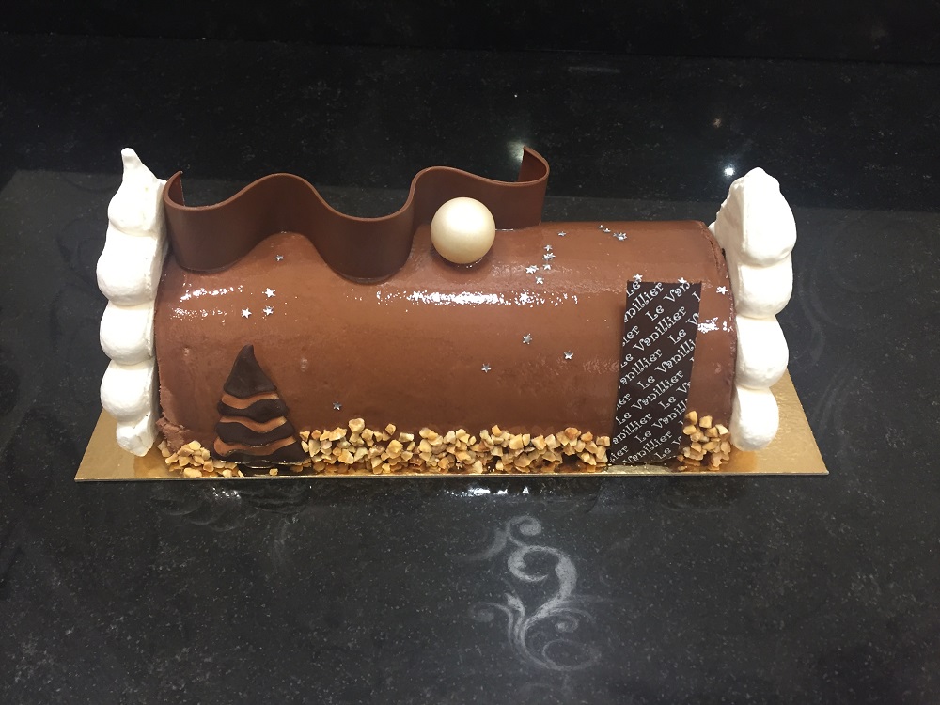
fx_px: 787
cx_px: 470
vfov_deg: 48.2
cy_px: 352
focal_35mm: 29
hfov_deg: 61.7
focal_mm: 4.15
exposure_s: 1/33
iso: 160
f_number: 2.2
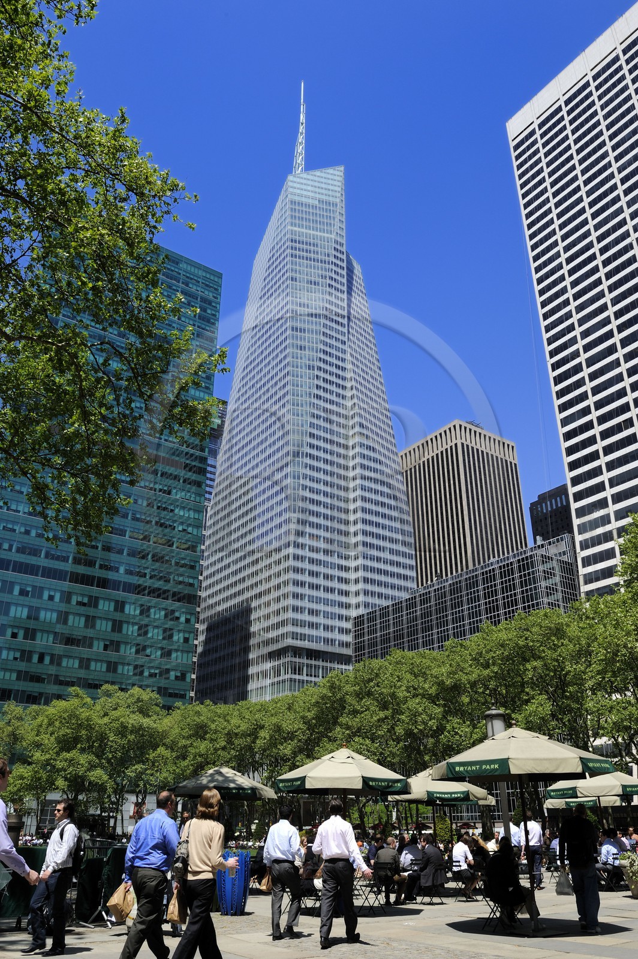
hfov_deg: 47.9
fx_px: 719
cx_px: 319
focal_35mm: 27
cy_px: 480
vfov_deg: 67.4
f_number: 11
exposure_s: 1/200
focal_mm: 27
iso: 200
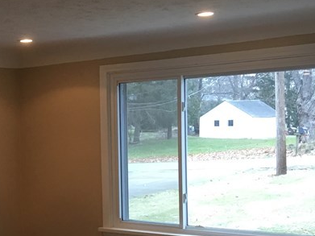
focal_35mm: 76
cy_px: 163
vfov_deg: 19.3
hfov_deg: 24.0
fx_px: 691
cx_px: -31
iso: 40
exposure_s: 1/30
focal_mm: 4.15
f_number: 2.2
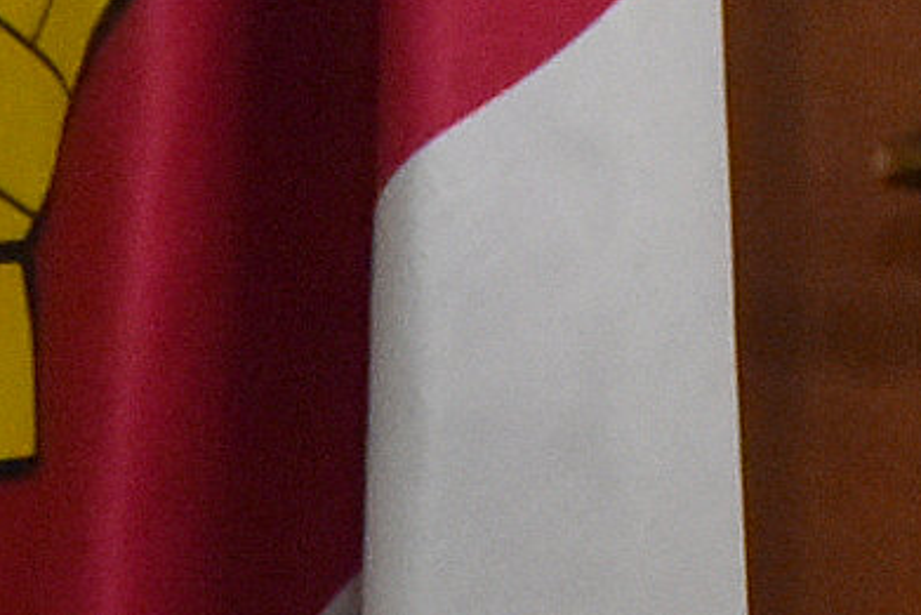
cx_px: 391
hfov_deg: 1.5
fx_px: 34088
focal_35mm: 1332
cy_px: -650
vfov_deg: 1.0
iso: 2000
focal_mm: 116
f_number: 5.6
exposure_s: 1/125
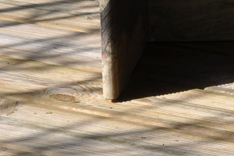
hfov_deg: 6.5
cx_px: 531
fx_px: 1961
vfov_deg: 4.5
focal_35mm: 302
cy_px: -54
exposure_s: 1/200
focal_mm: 42
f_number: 14
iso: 200
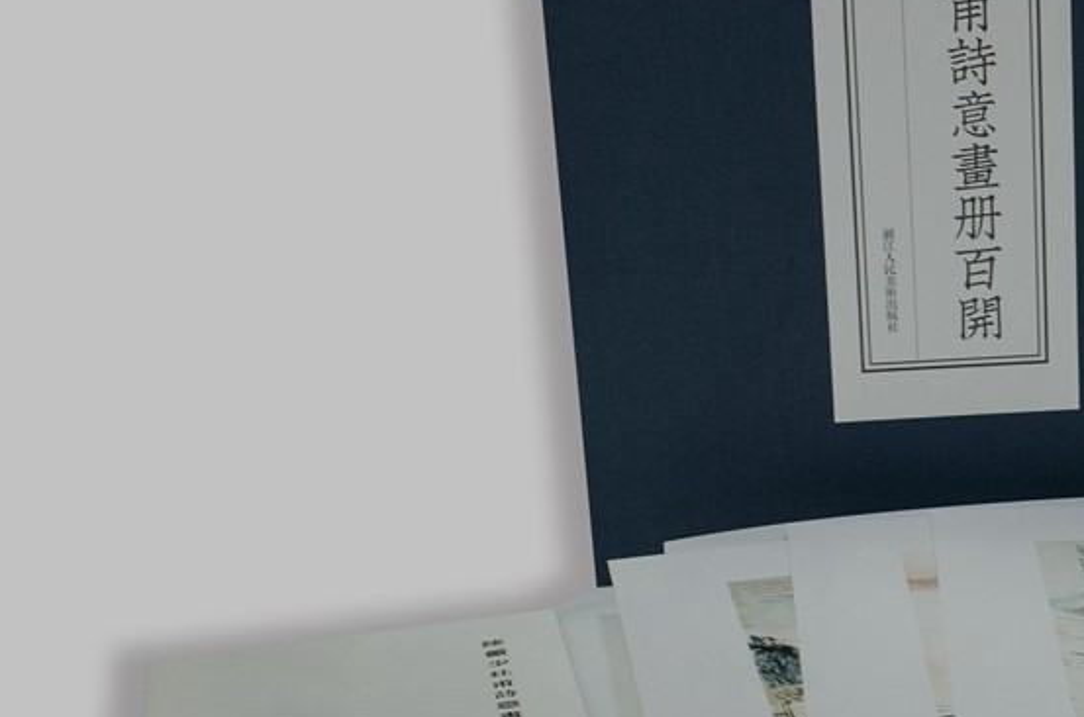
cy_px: 417
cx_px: 1198
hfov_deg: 24.8
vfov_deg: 17.8
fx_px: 2283
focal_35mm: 76
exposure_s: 1/25
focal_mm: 18.3
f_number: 5
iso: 400
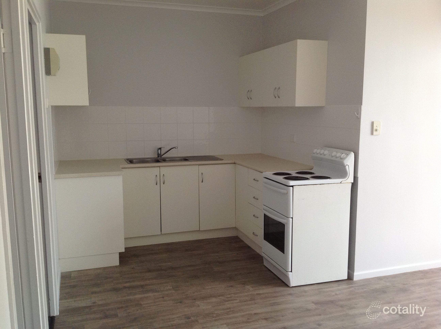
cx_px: 220
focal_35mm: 35
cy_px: 164
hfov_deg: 52.7
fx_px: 445
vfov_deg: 40.6
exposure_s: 1/120
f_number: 2.4
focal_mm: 4.28
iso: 100
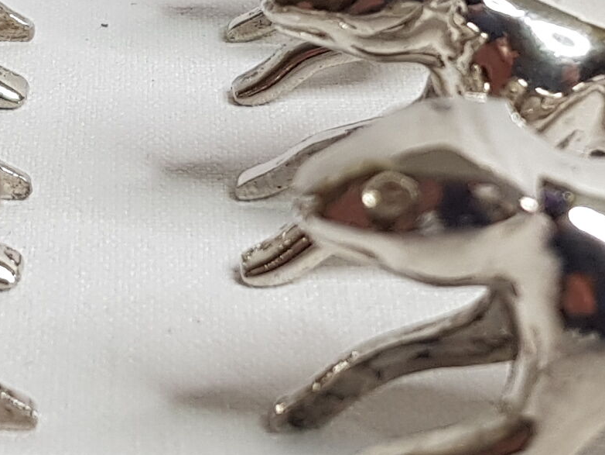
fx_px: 2343
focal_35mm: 134
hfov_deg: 14.7
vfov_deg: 11.0
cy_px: 67
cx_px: 165
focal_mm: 4.2
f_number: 1.7
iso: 64
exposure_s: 1/100
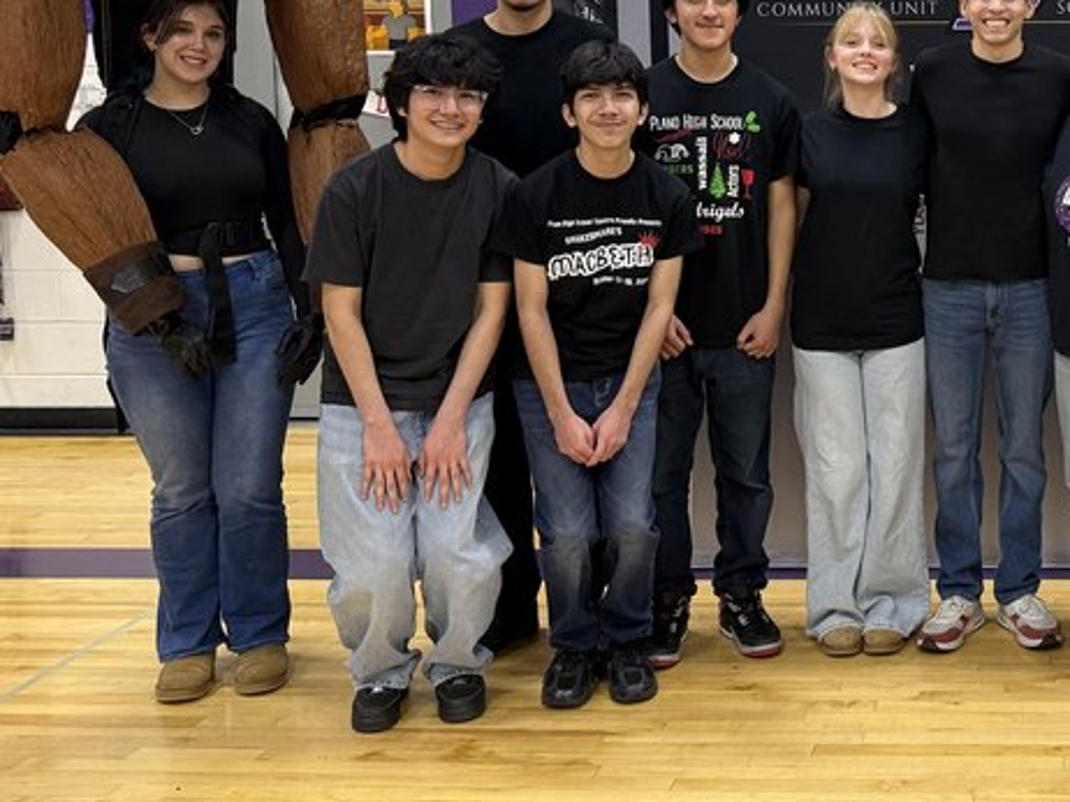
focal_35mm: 52
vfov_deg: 27.6
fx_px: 1607
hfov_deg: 33.9
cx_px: 1047
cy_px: 202
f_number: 1.78
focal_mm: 6.76
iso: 250
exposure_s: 1/60
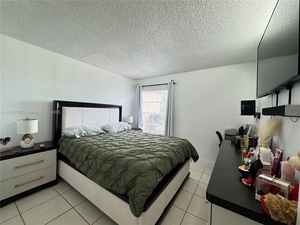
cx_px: 150
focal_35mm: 14
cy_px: 112
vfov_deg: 85.7
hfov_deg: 102.1
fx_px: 121
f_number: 2.2
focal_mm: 2.22
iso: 125
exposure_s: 1/120
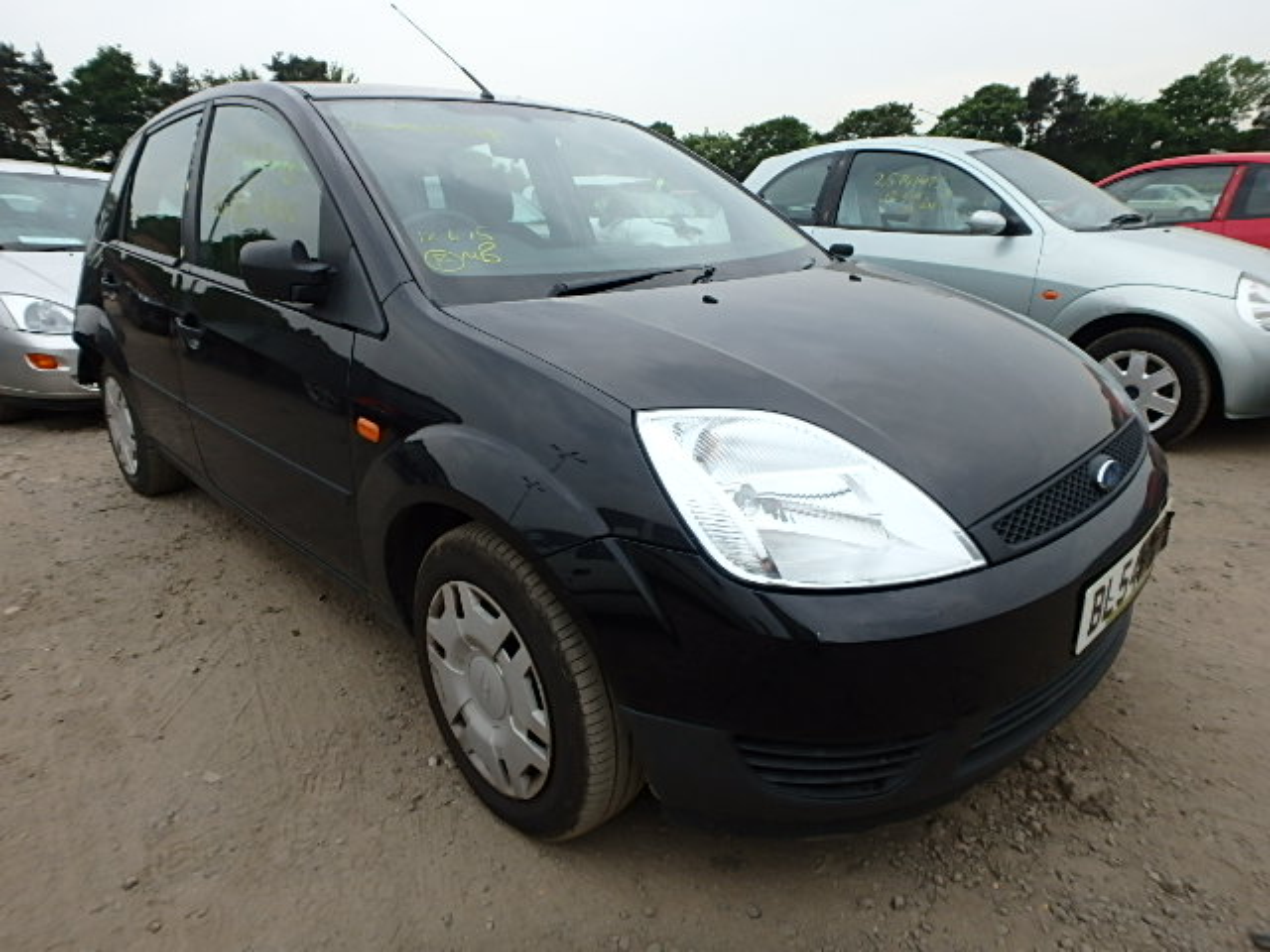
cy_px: 476
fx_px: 770
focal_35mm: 21
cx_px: 635
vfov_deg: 63.4
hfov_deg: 79.0
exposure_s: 1/250
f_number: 3.5
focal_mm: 3.7
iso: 125
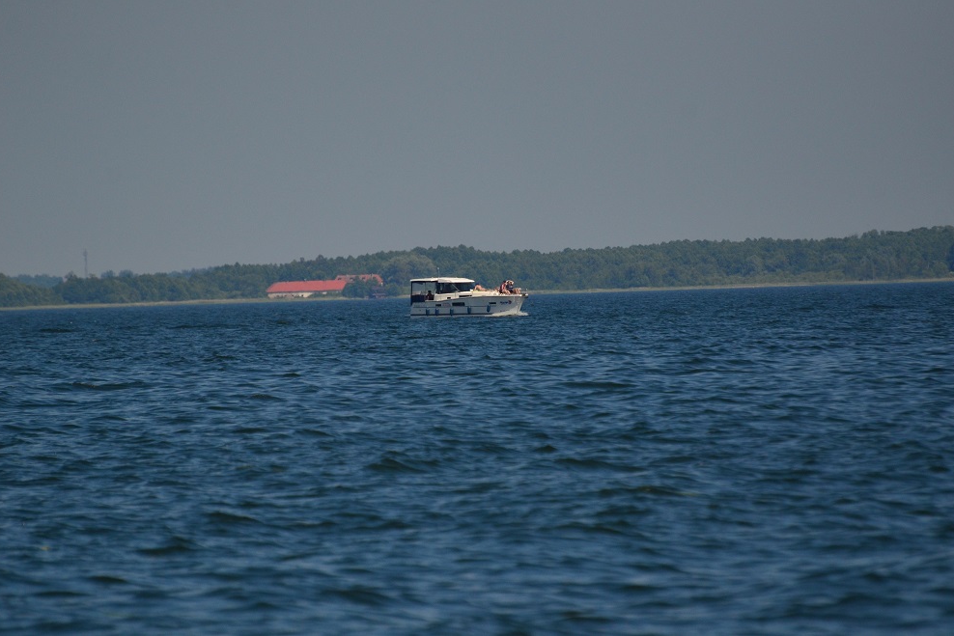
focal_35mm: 454
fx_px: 12032
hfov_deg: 4.5
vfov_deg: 3.0
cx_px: 477
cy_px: 318
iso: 500
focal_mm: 300
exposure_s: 1/8000
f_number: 5.6
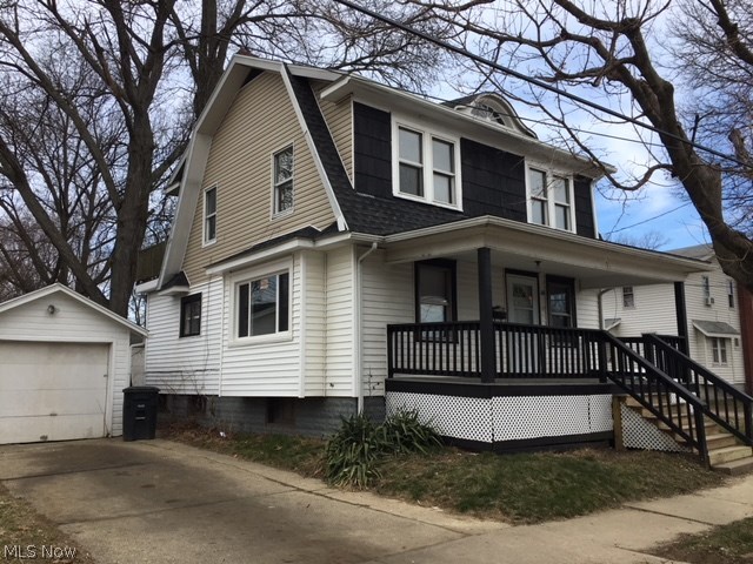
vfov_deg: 48.2
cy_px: 282
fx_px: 631
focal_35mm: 29
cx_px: 376
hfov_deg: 61.7
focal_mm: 4.15
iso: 25
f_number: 2.2
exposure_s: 1/769
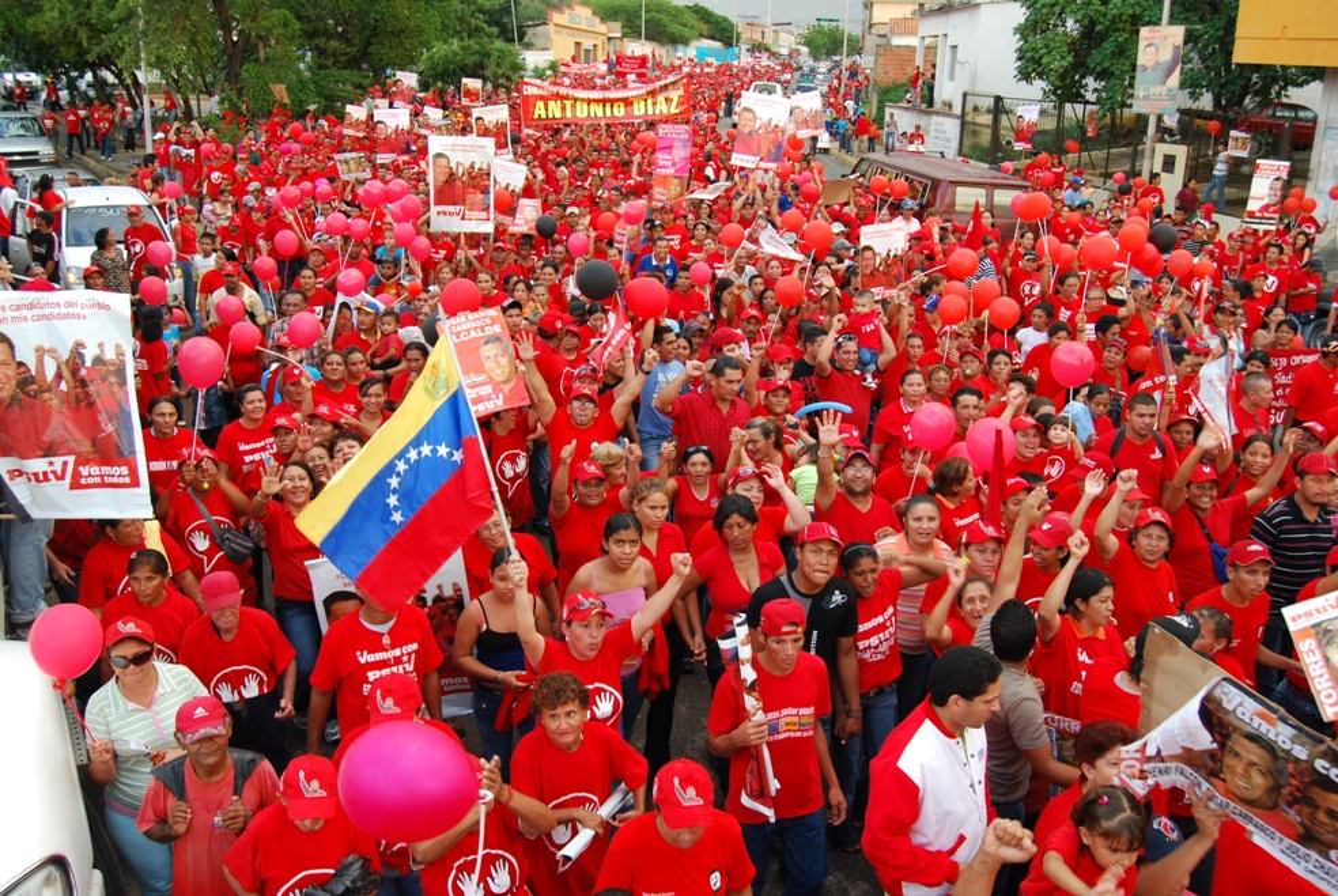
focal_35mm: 30
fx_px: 1116
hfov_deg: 61.9
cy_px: 448
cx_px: 669
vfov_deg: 43.7
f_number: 5
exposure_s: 1/100
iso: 400
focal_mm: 20
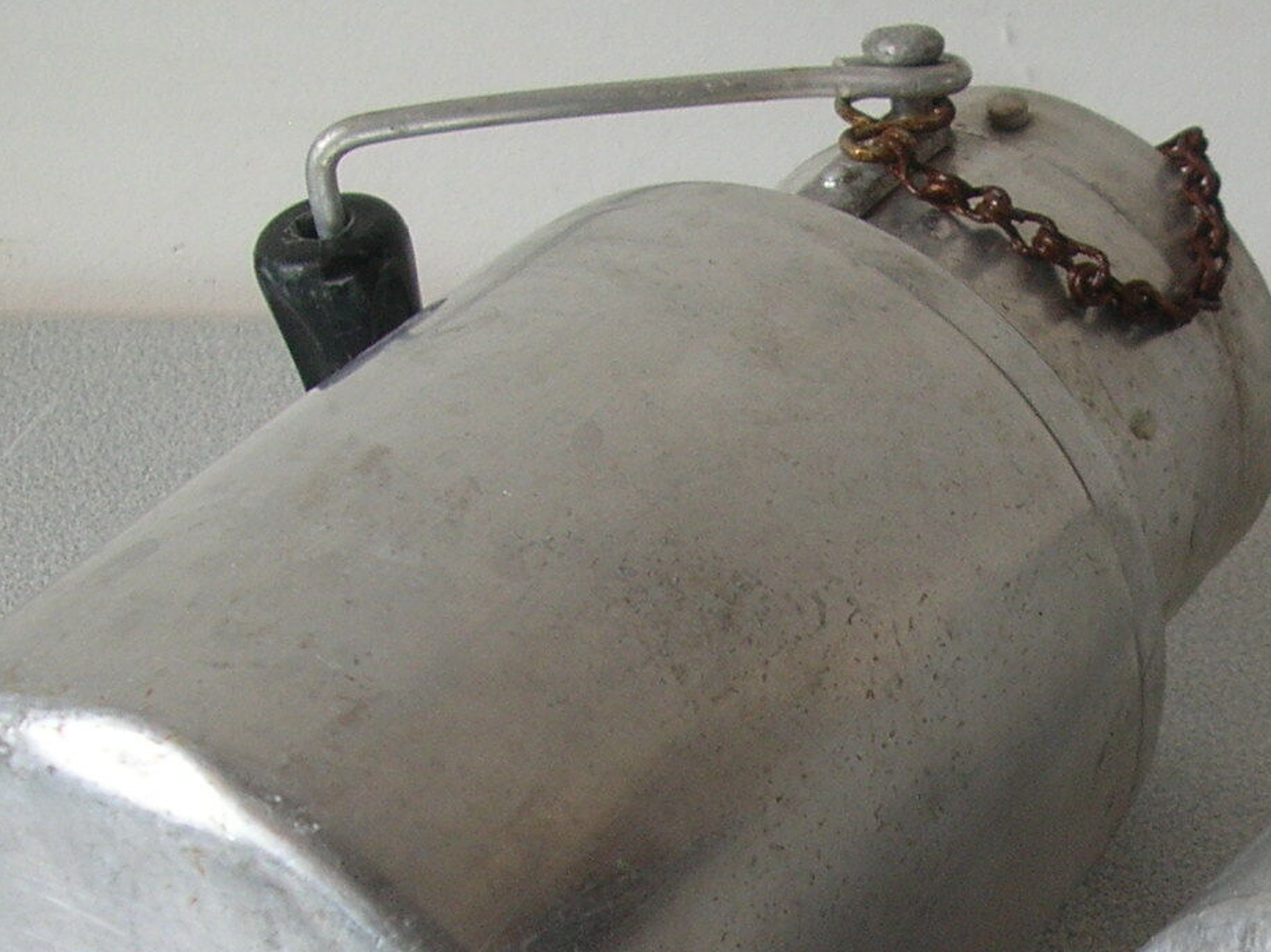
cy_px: 908
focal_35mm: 87
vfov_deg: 16.7
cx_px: 1118
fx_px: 3193
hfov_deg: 22.0
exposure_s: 1/15.1
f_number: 2.8
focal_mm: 5.8
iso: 50
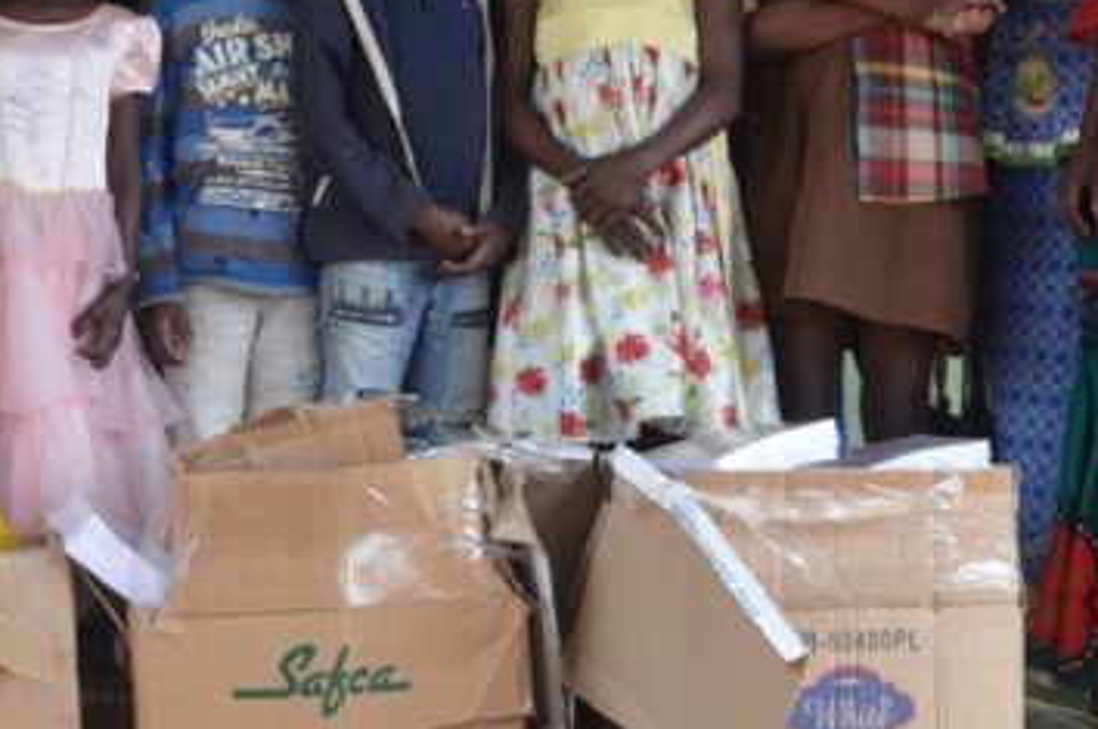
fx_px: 2376
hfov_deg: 26.0
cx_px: 437
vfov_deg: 17.2
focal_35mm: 78
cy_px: 107
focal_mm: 24
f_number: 5.6
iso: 400
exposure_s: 1/125
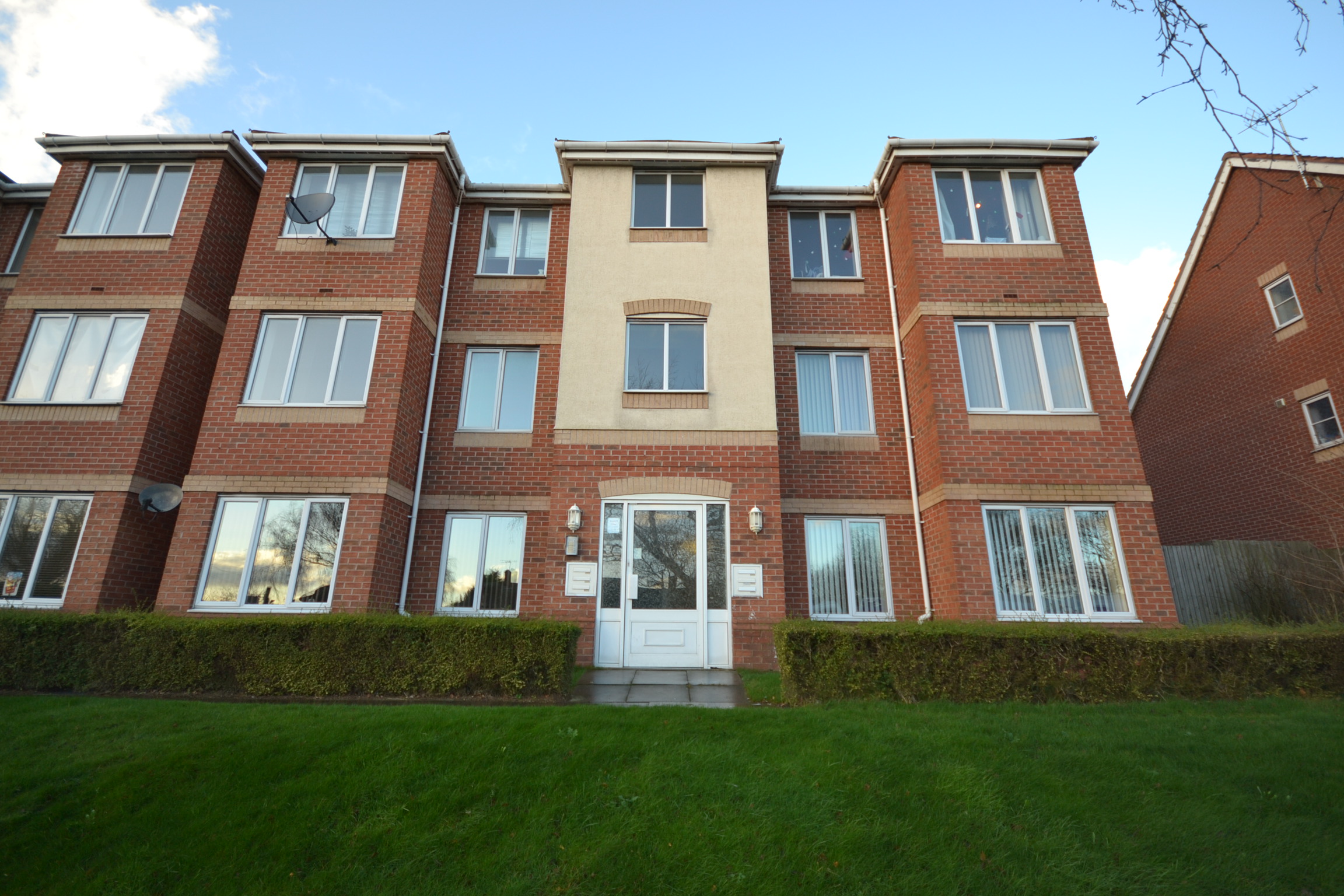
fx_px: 560
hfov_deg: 100.4
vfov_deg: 77.3
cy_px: 448
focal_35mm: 15
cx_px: 672
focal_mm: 10
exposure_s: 1/125
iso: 180
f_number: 4
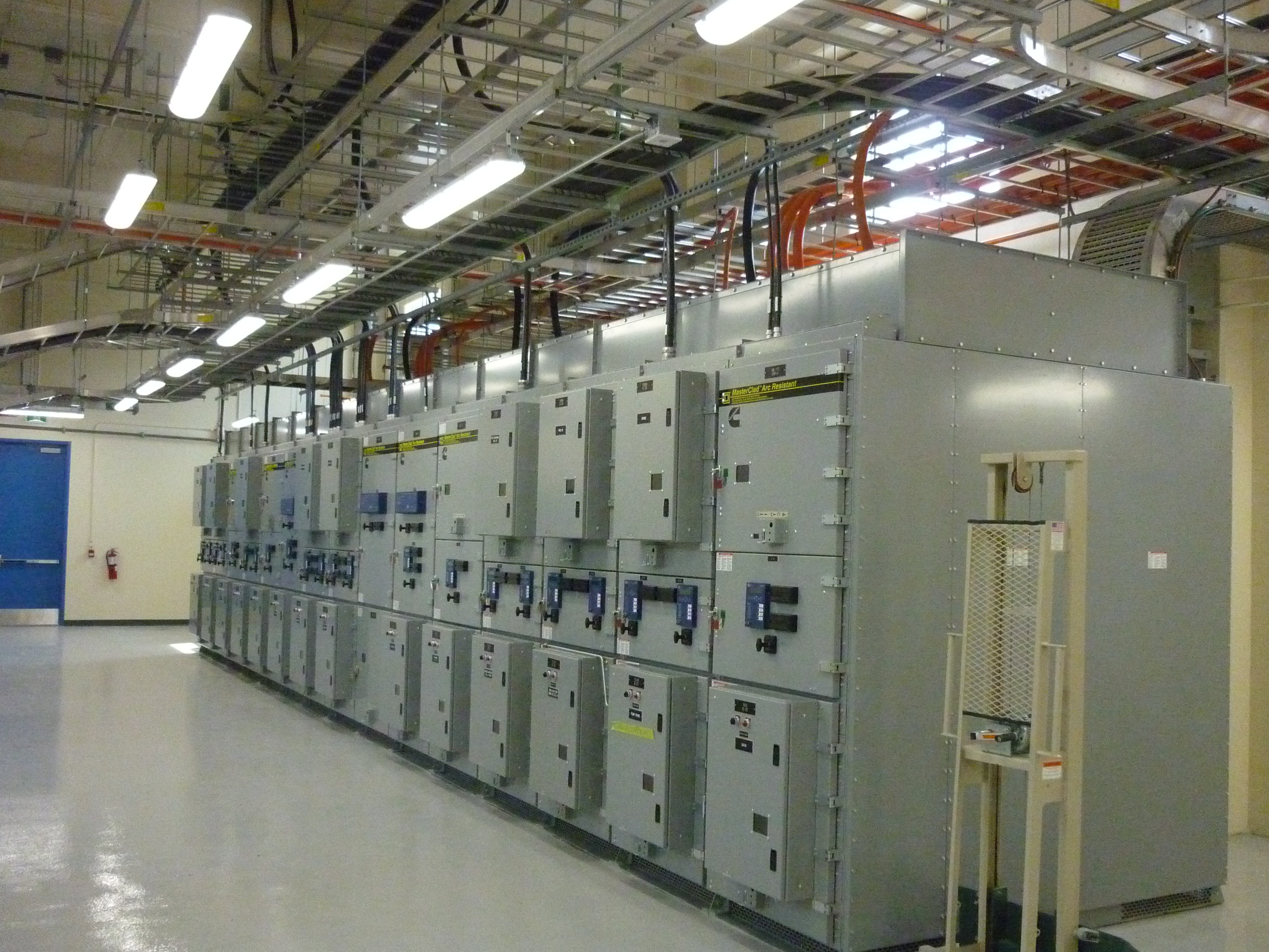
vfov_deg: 42.9
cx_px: 634
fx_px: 1210
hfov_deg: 55.4
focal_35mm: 33
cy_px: 476
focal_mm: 5.5
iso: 1000
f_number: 2.8
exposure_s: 1/500
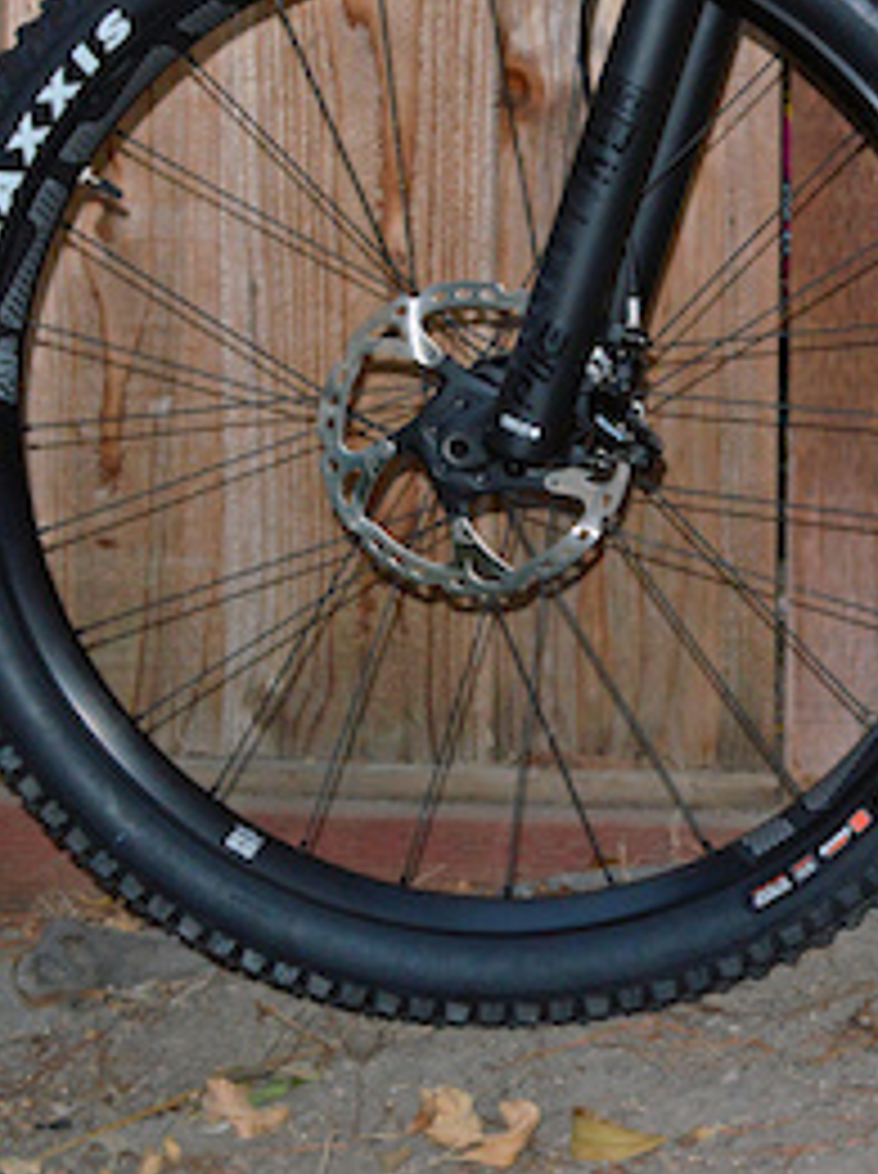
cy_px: -18
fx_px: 3899
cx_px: 1513
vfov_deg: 16.8
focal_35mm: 115
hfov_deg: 12.0
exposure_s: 1/60
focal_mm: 26
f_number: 8
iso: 560
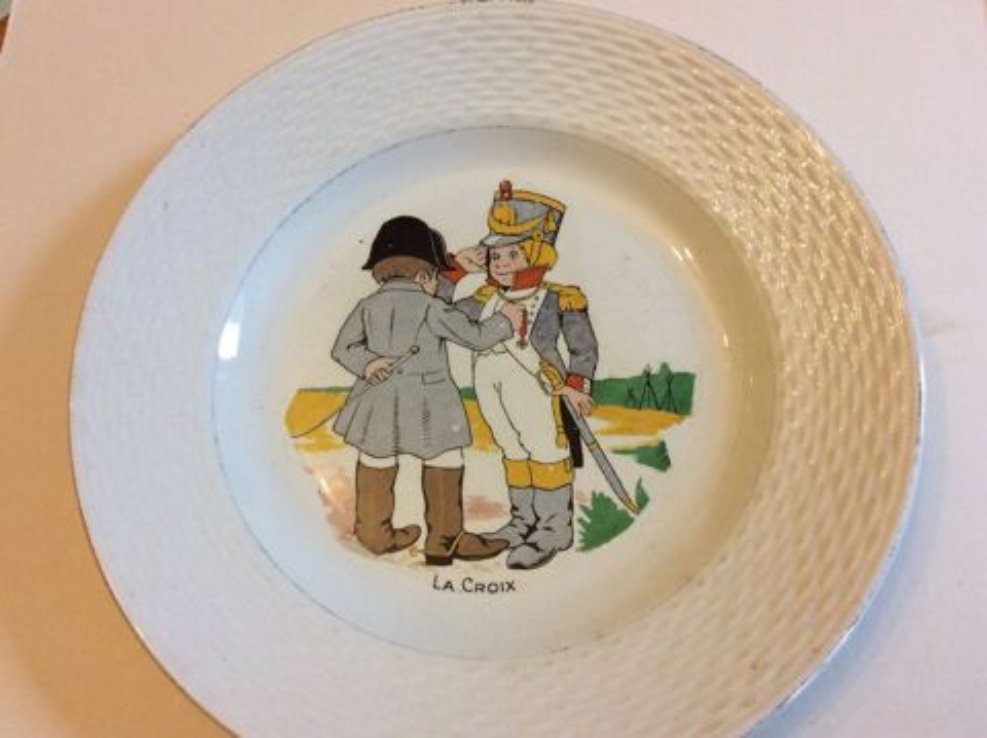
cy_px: 369
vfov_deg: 44.1
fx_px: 911
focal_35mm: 32
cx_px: 494
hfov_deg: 56.9
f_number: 2.4
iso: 125
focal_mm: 3.3
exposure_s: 1/25
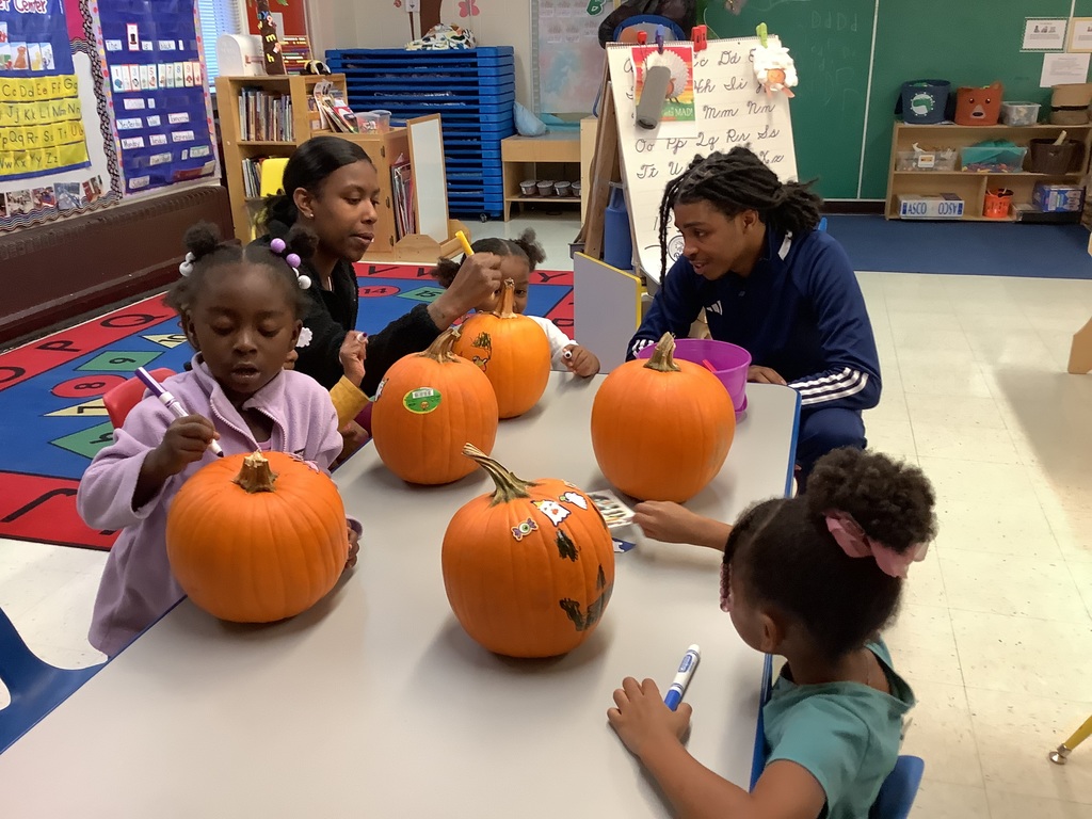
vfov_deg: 45.4
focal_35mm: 31
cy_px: 410
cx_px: 546
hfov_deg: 58.4
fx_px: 978
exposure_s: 1/50
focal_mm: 3.3
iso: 200
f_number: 2.4
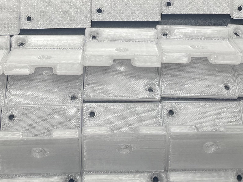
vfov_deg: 21.0
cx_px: 105
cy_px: -23
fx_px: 463
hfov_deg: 29.4
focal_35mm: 66
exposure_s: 1/209
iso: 32
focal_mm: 4.2
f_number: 1.6
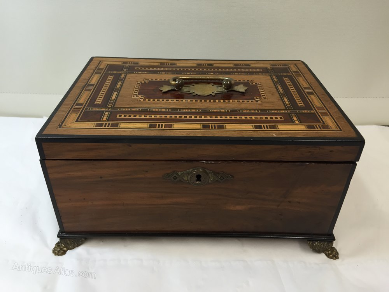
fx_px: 326
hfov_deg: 61.7
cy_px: 146
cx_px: 194
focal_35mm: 29
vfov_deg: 48.2
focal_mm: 4.15
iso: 32
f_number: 2.2
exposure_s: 1/33
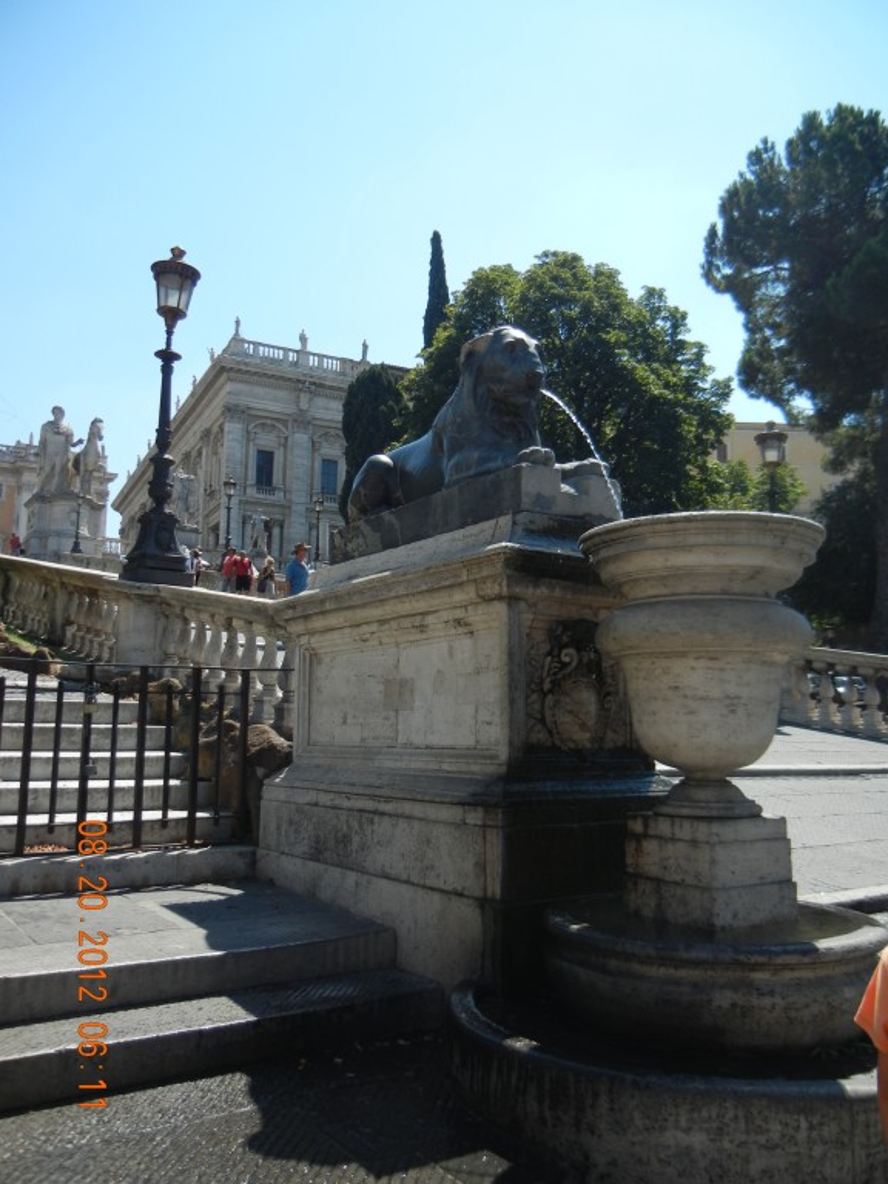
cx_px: 444
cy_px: 592
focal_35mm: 30
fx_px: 1026
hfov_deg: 46.8
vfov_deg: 60.0
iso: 160
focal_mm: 5.4
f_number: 7
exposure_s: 1/284
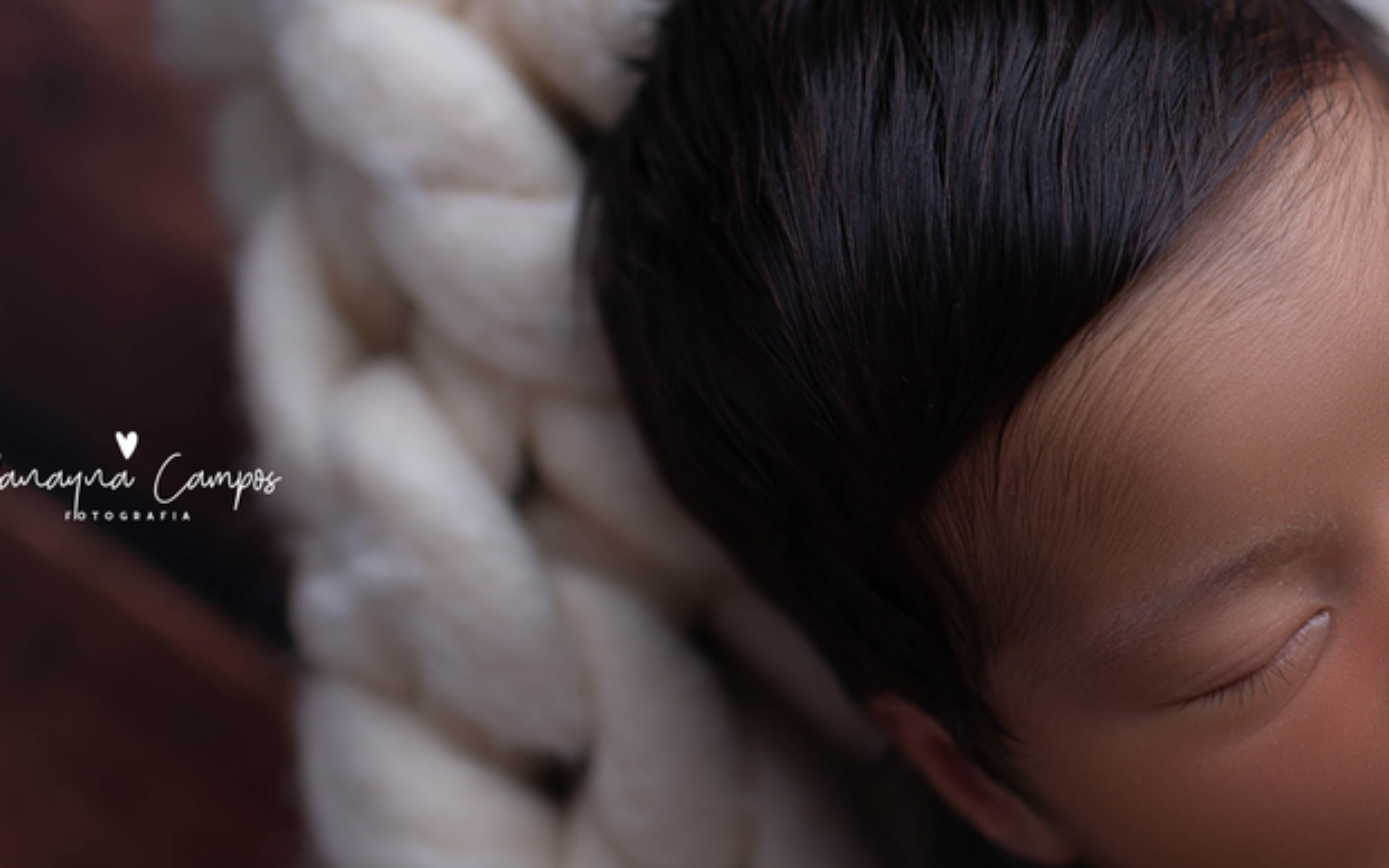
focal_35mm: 69
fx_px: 2612
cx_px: 1168
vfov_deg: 18.9
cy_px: 446
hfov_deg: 28.9
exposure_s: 1/200
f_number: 2.8
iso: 50
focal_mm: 35
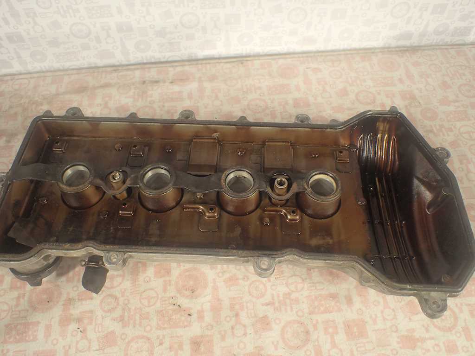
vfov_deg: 46.8
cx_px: 238
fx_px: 412
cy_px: 178
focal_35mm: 30
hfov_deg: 60.0
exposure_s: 1/320
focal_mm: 5.5
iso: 100
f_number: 2.3
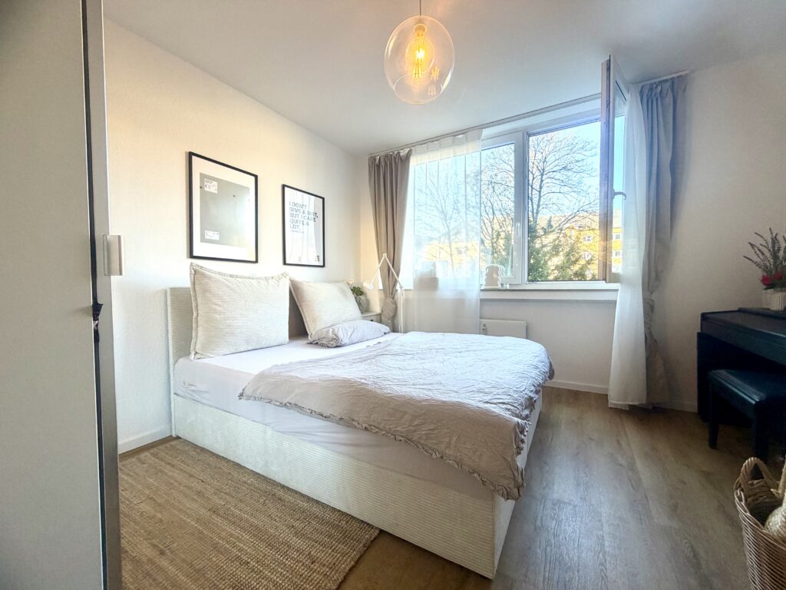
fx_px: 318
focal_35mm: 14
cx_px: 393
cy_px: 295
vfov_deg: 85.7
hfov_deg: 102.1
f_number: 2.2
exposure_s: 1/121
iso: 125
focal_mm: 2.22
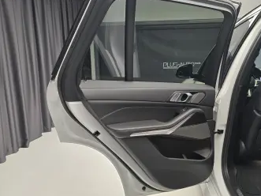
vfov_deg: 54.8
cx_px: 139
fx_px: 188
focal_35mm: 25
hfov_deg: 69.3
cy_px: 96
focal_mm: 6.3
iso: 200
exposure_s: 1/120
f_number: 1.7
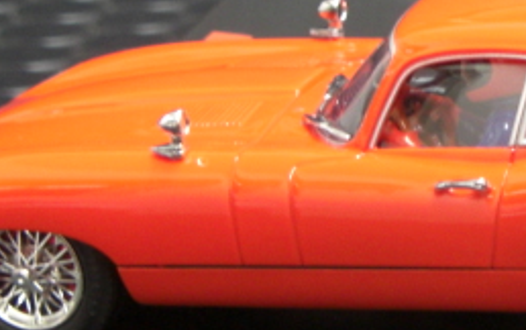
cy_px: 202
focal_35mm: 273
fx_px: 3919
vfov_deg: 4.8
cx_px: 483
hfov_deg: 7.7
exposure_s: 1/8
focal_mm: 17.3
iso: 200
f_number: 4.2
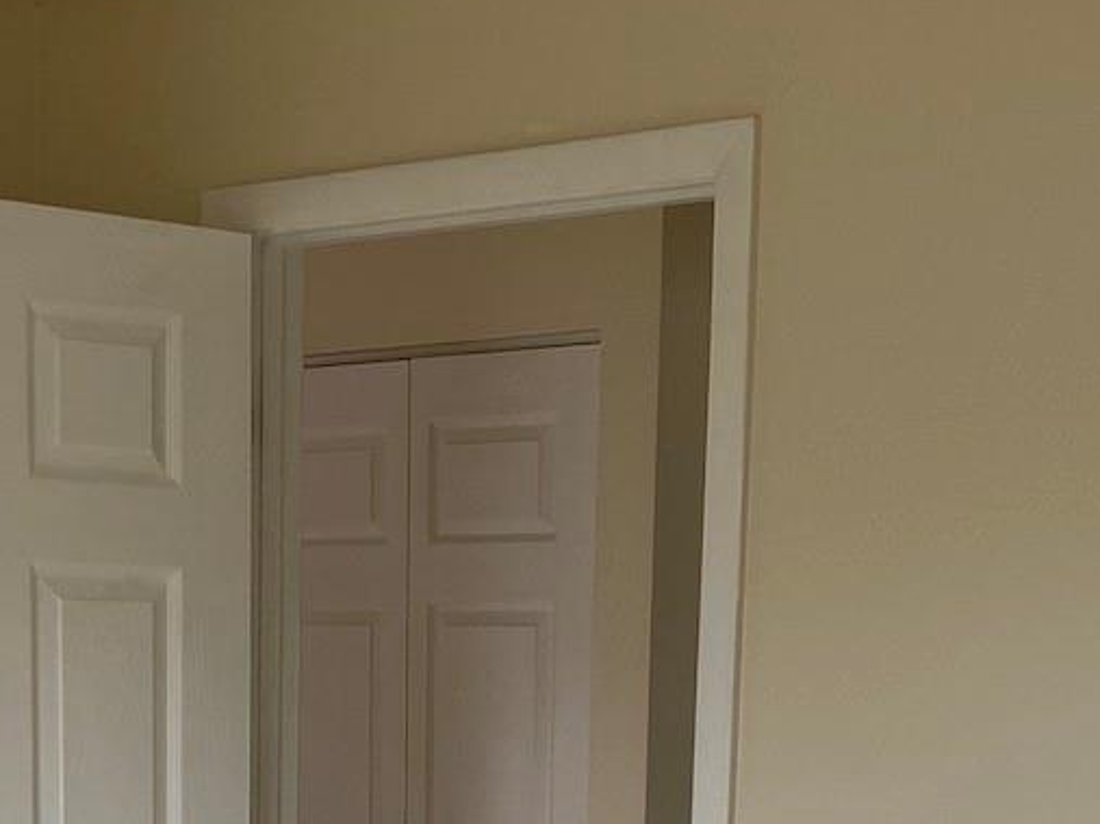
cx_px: 451
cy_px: 1034
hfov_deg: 23.8
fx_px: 2605
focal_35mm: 82
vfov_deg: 17.0
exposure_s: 1/121
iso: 80
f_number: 1.8
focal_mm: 4.25
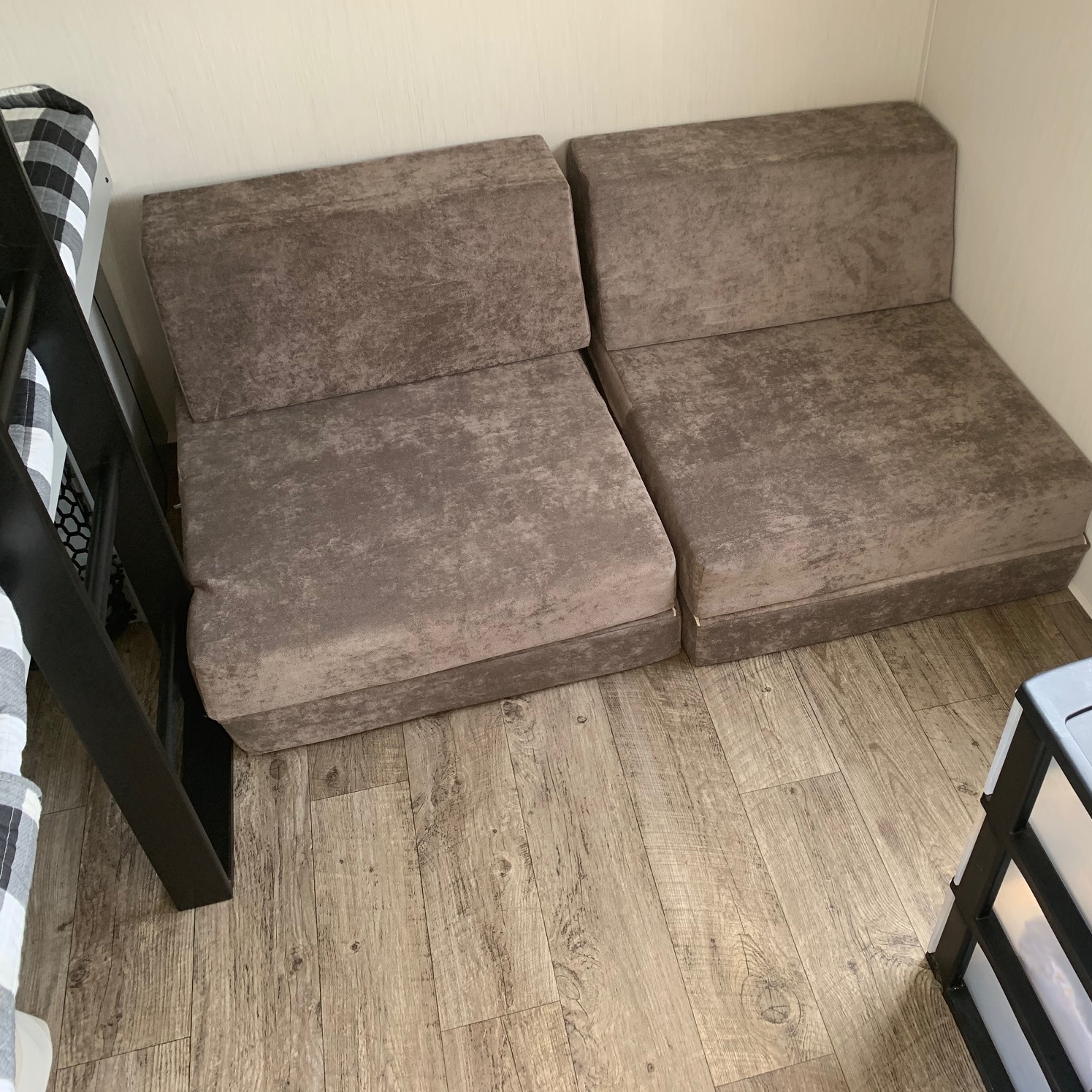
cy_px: 543
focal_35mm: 31
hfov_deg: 52.0
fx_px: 1106
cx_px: 678
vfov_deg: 52.5
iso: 100
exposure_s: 1/60
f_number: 1.8
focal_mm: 4.25
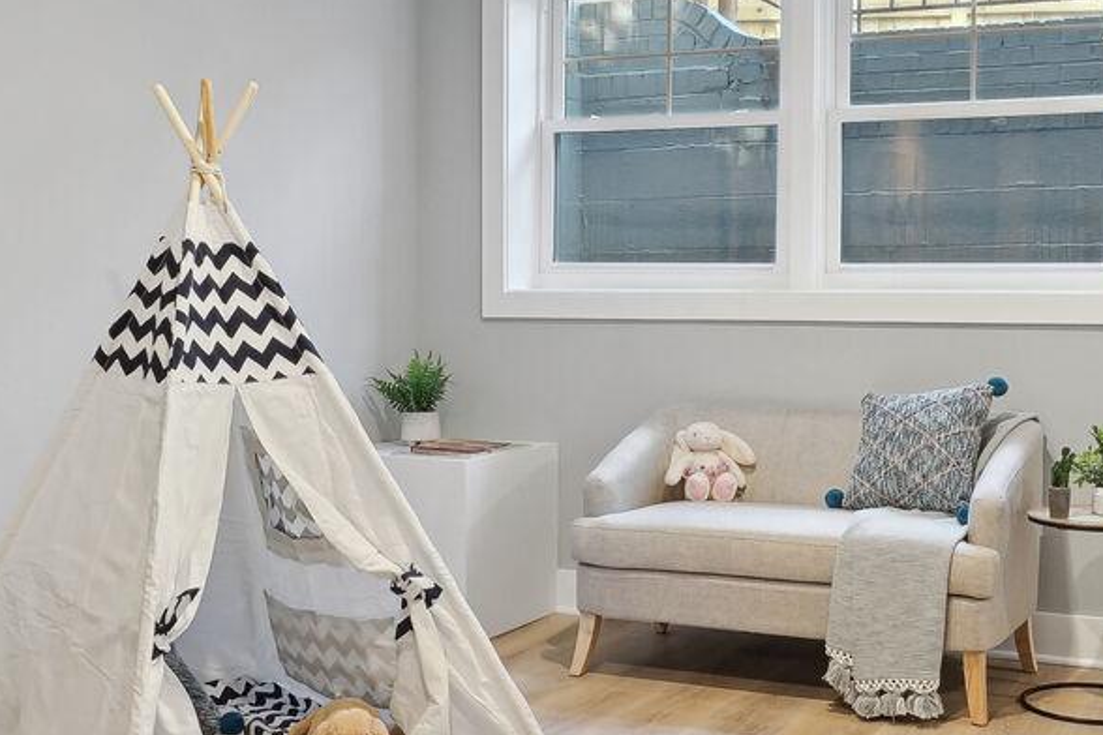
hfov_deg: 41.7
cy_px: 259
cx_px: 679
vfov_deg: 28.5
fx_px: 1440
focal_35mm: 47
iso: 800
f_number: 8
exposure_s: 1/25
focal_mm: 16
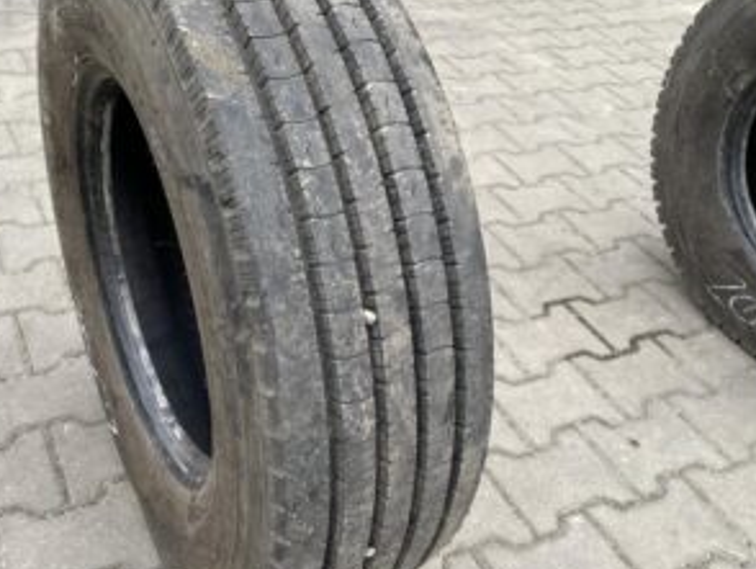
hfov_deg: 48.7
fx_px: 831
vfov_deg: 37.8
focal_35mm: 38
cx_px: 309
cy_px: 279
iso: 80
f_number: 1.8
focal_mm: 4.25
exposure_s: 1/121
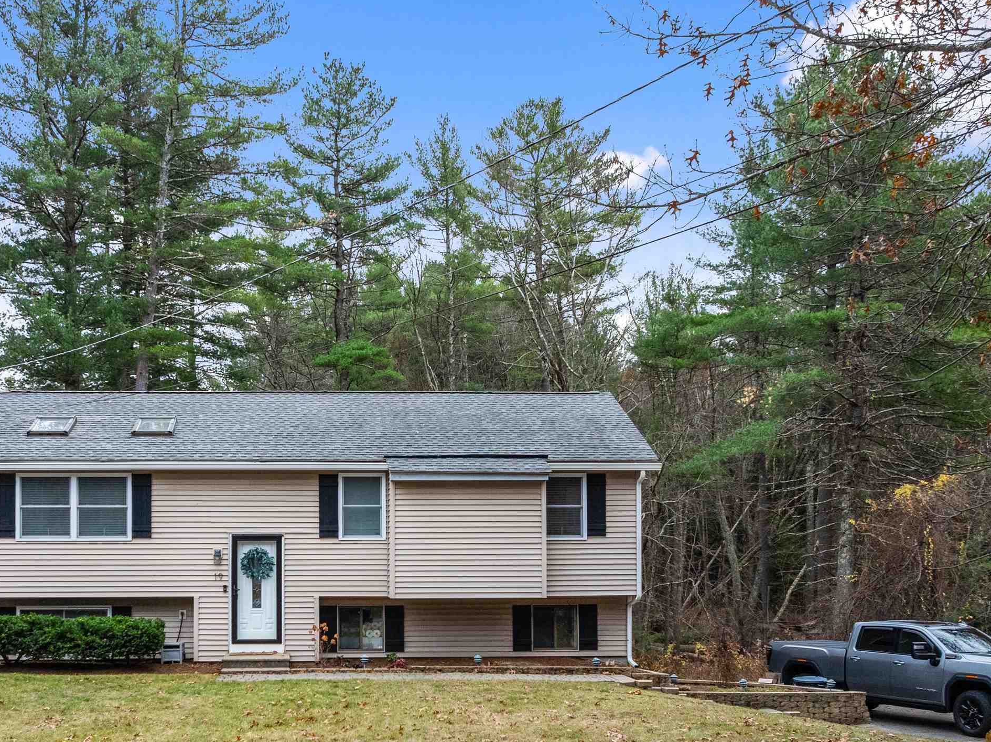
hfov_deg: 47.1
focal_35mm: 39
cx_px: 332
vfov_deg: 36.1
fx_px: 1116
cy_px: 540
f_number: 3.5
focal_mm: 12.29
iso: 400
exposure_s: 1/80
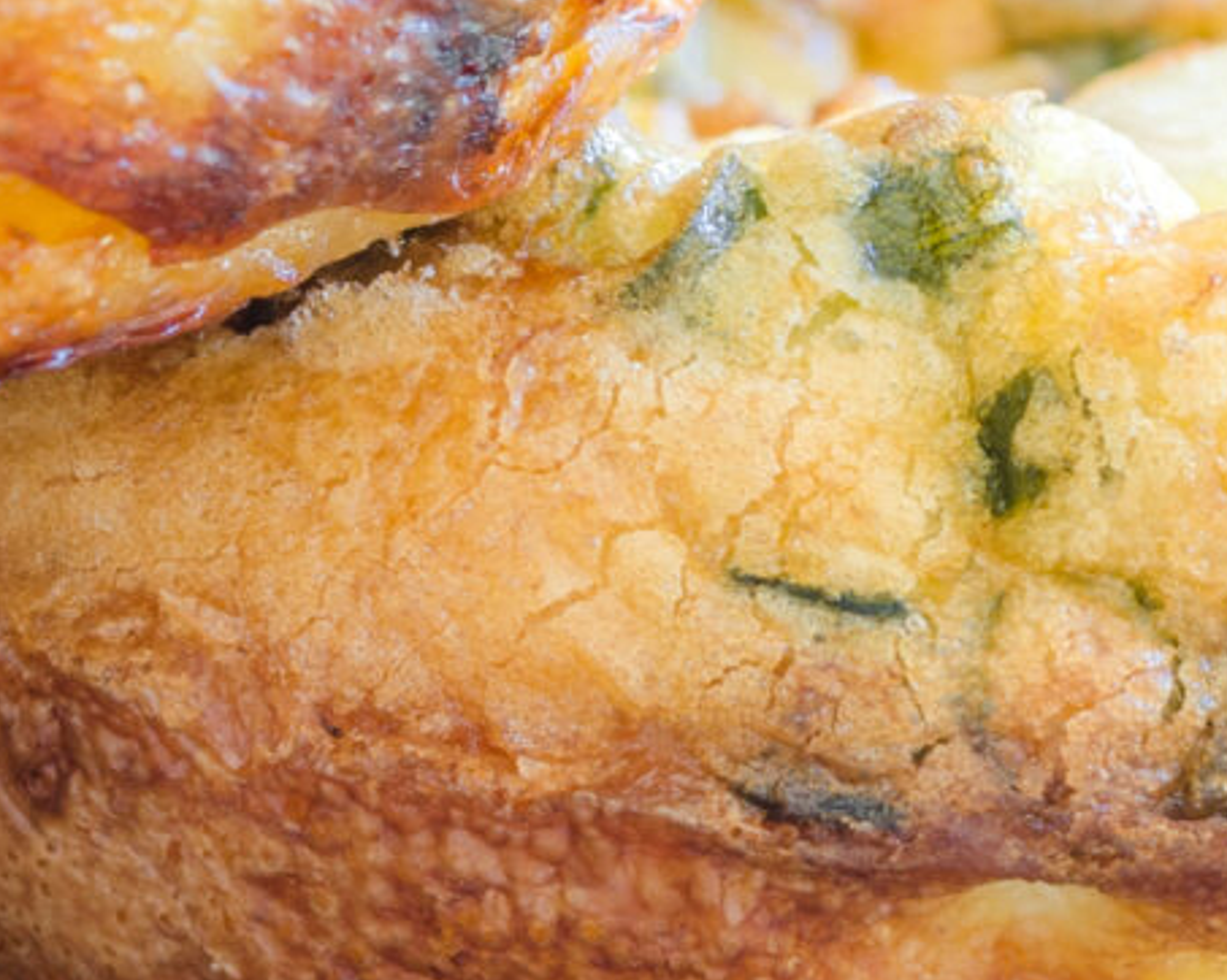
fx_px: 25954
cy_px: 119
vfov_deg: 2.2
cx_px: -794
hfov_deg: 2.7
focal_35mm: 715
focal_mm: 90
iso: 100
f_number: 8
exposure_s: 1/2
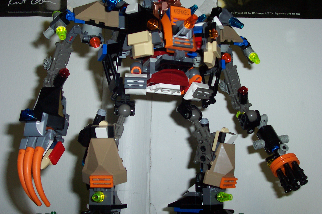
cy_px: 96
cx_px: 161
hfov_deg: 41.1
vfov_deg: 28.1
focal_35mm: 48
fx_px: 429
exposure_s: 1/60
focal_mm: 7
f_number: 3
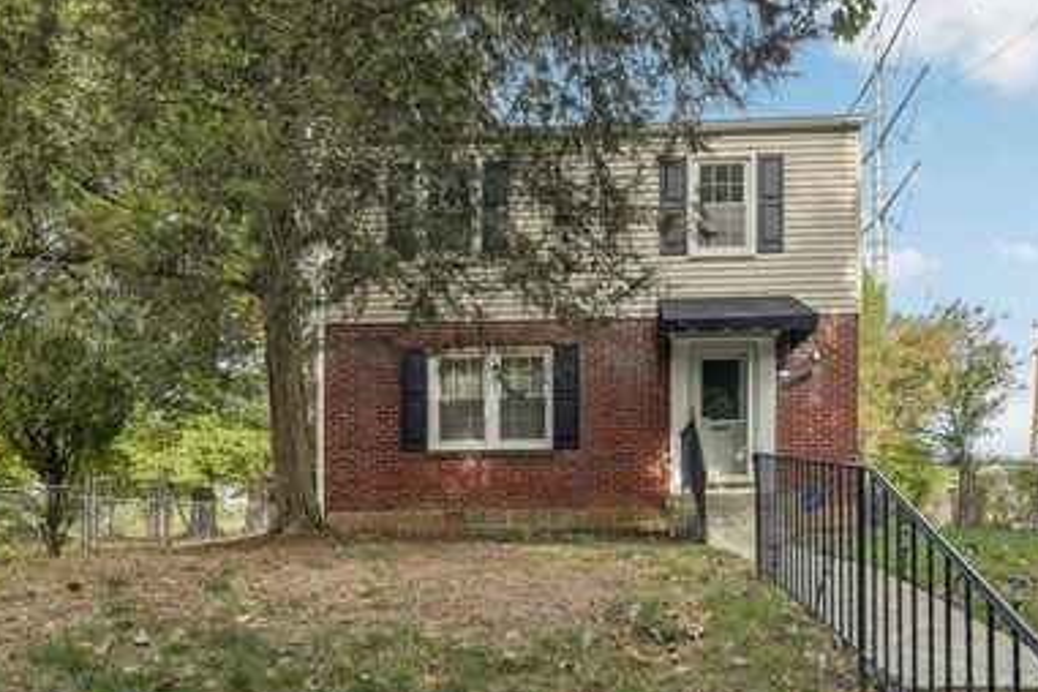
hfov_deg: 80.6
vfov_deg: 59.4
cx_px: 599
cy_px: 315
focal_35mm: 21
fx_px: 605
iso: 100
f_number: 8
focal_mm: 16
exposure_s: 1/100
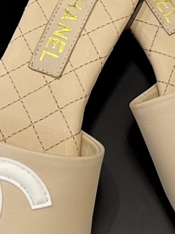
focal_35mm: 115
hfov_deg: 12.9
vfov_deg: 16.9
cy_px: 18
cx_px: 100
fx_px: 776
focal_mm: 5.1
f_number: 1.6
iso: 125
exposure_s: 1/61
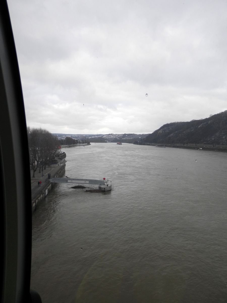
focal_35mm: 25
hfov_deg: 54.9
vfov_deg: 69.4
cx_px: 114
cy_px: 152
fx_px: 219
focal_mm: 4.5
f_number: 3
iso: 80
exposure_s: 1/125
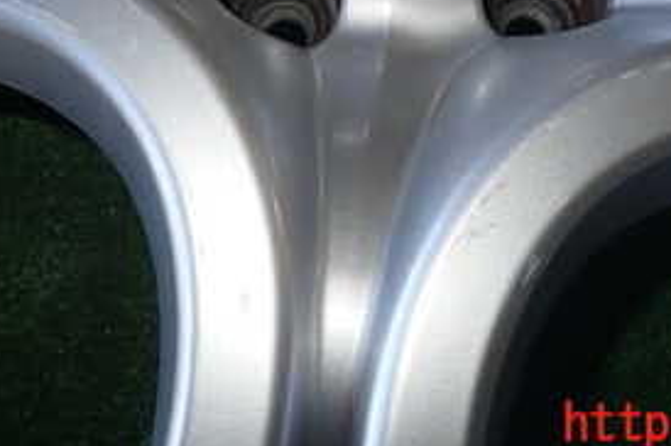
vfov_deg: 21.9
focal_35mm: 57
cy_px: -96
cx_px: 382
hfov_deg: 35.0
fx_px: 1061
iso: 100
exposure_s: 1/30
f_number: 5.6
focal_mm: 4.5
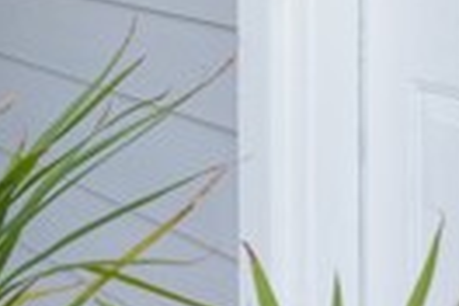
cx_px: -629
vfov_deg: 9.1
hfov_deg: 11.6
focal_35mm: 147
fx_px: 1873
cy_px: -170
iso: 400
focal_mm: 30.4
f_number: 11
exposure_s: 1/250
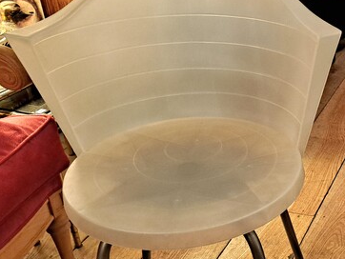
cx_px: 330
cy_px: 182
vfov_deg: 27.3
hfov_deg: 33.6
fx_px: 529
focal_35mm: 53
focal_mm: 5.23
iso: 400
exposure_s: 1/33
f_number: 1.8
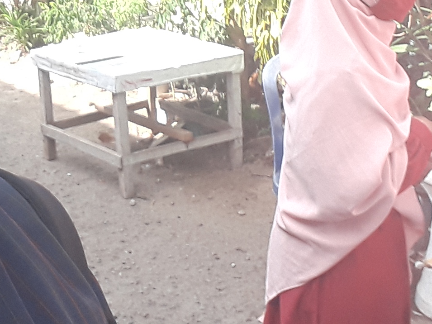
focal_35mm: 82
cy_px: -3
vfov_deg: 17.6
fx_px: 1023
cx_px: 18
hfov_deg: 23.0
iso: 40
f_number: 1.9
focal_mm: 2.53
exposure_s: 1/218
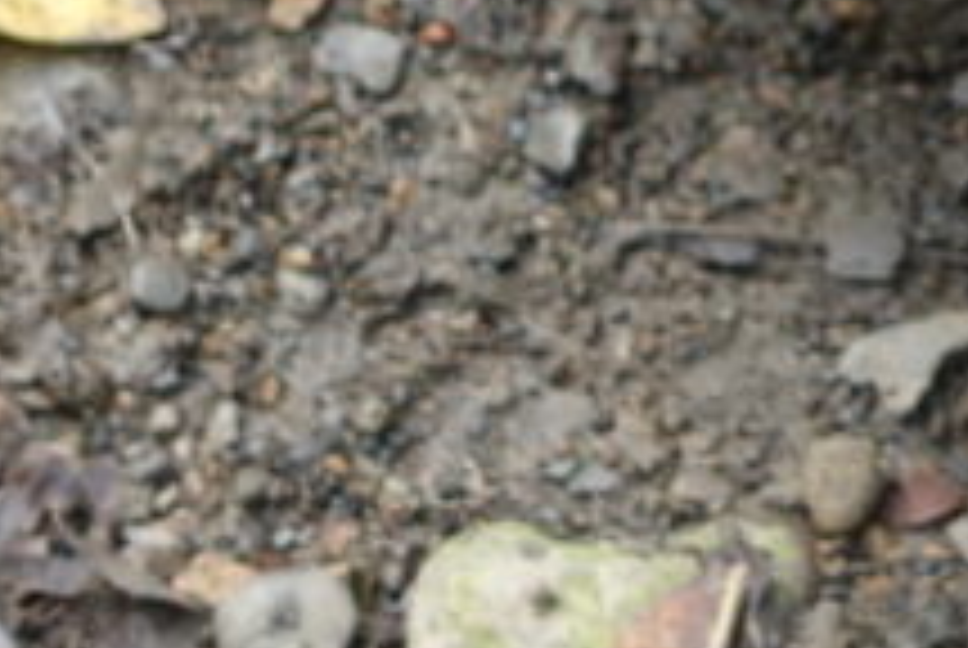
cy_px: -335
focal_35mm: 195
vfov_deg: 7.0
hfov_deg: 10.3
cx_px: 1211
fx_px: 5250
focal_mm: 15.46
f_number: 3.2
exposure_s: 1/80
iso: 125
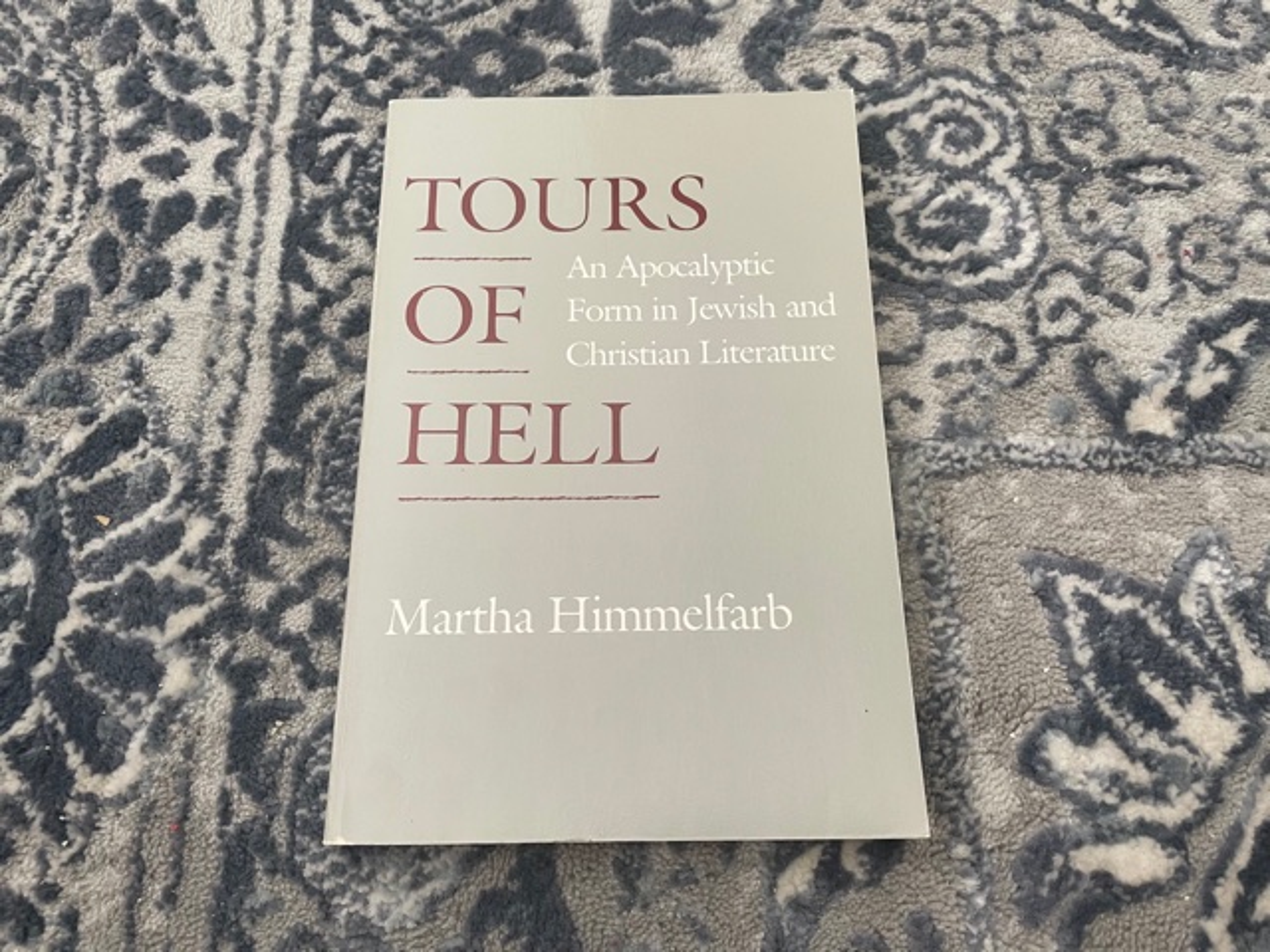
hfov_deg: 67.3
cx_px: 635
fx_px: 954
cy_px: 476
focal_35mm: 26
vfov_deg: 53.1
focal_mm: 4.2
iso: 160
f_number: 1.6
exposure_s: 1/60
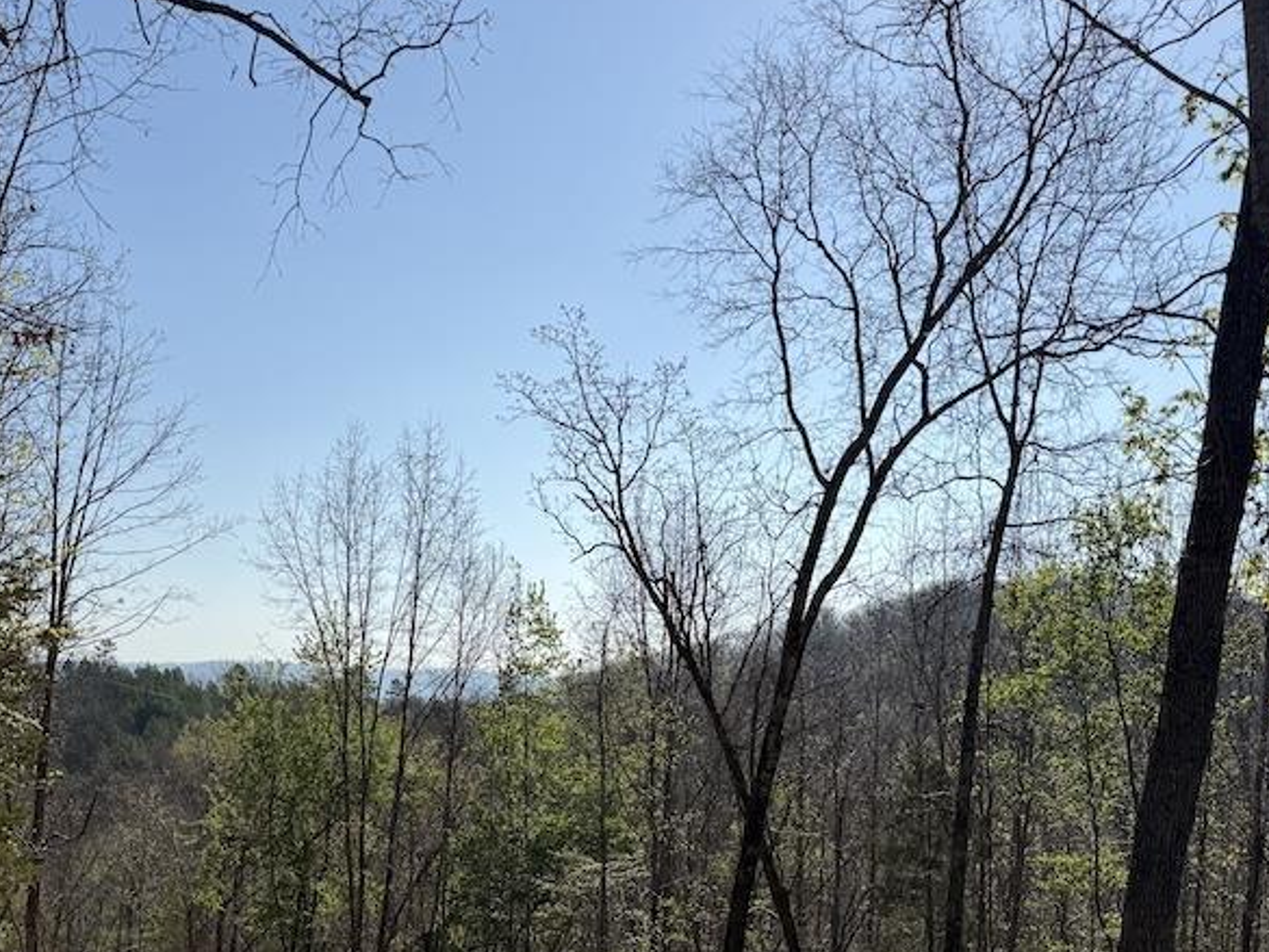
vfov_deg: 34.4
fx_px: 1503
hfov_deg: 45.2
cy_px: 713
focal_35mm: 41
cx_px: 438
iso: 80
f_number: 1.78
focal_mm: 6.76
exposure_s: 1/9091
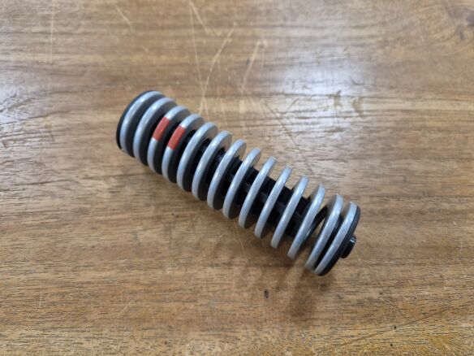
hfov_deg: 73.9
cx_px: 237
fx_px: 315
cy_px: 178
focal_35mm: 23
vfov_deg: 58.9
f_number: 1.8
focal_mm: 5.4
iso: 250
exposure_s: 1/100
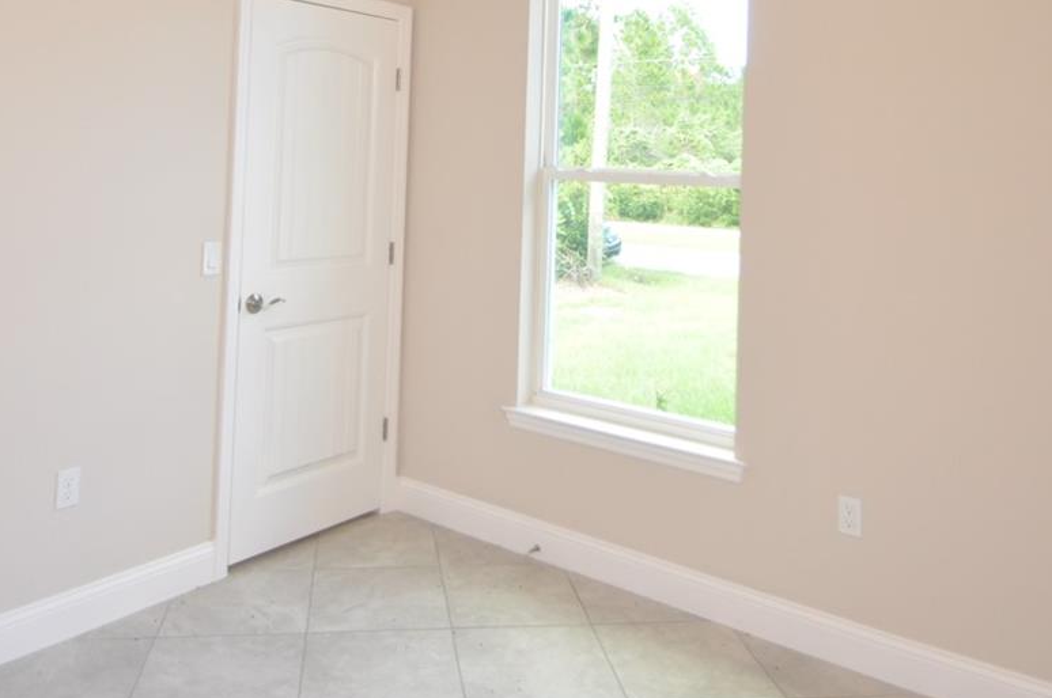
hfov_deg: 60.2
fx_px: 905
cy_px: 155
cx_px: 472
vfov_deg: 40.7
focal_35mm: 31
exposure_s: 1/100
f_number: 5
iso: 400
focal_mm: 10
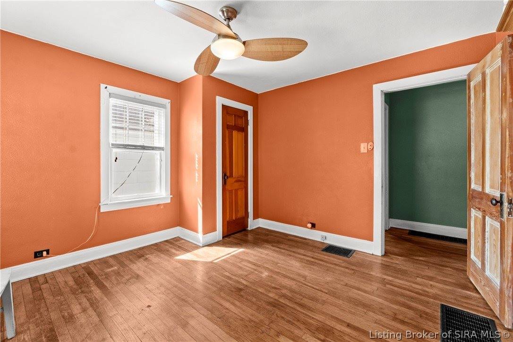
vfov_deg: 74.6
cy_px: 171
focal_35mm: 16
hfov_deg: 97.6
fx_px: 224
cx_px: 256
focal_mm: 10.5
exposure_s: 1/3
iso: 400
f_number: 11
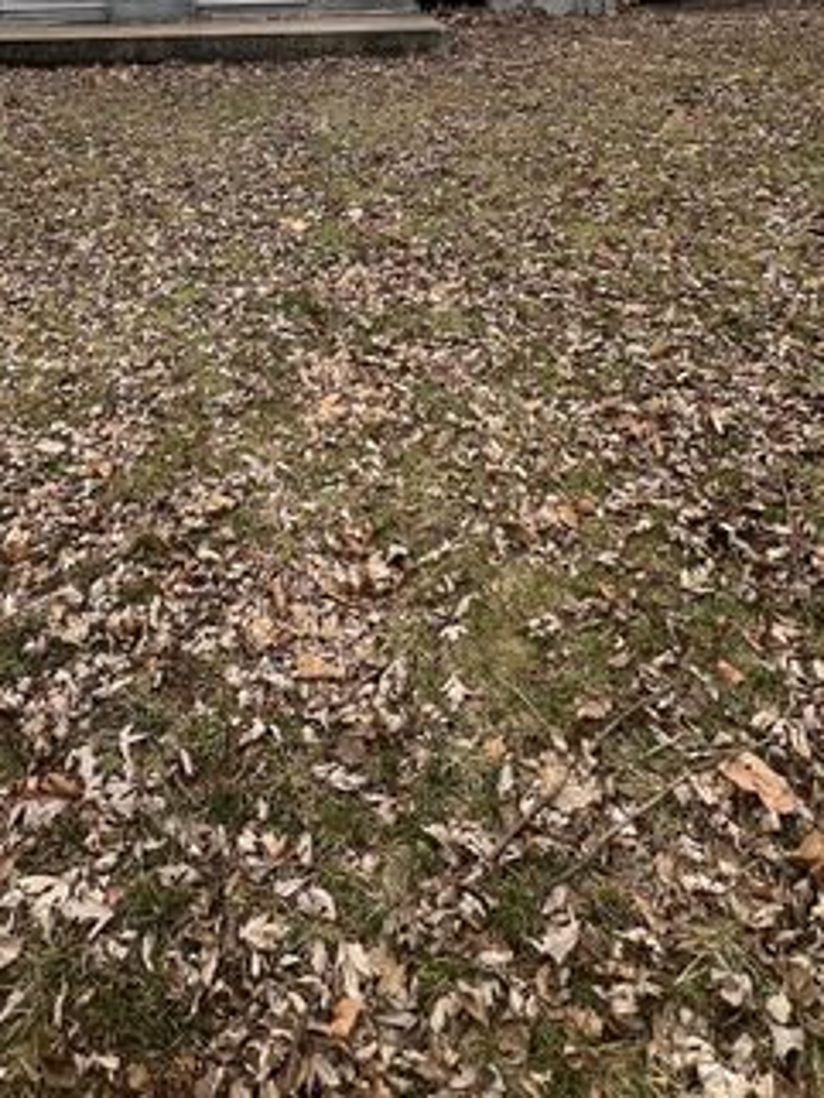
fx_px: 856
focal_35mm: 27
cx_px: 301
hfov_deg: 50.8
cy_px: 115
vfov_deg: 56.6
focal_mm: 1.57
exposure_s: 1/359
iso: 32
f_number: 1.8
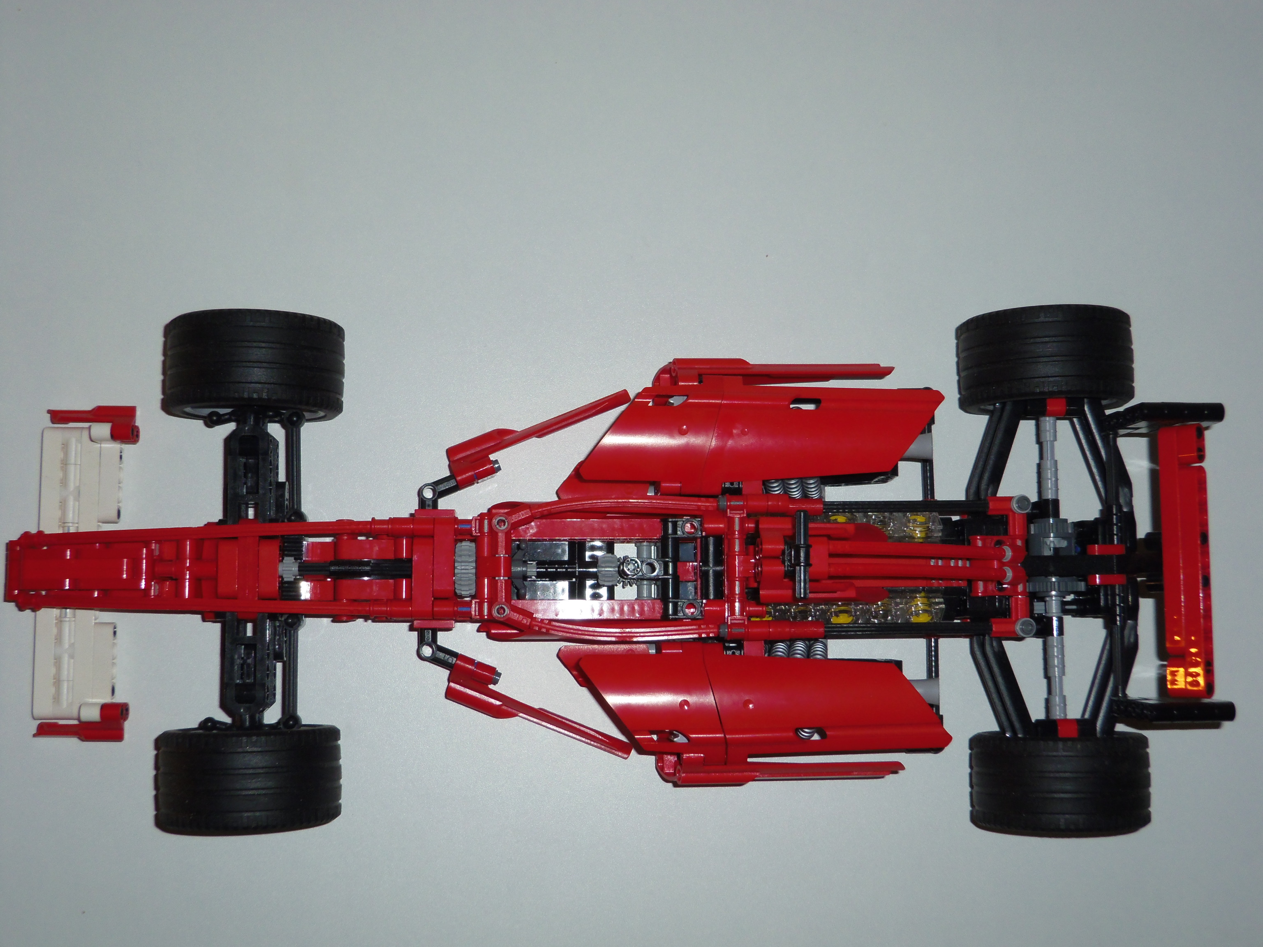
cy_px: 474
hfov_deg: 42.1
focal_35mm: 45
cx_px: 632
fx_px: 1642
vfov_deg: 32.2
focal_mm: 8.4
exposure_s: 1/50
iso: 100
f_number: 4.6
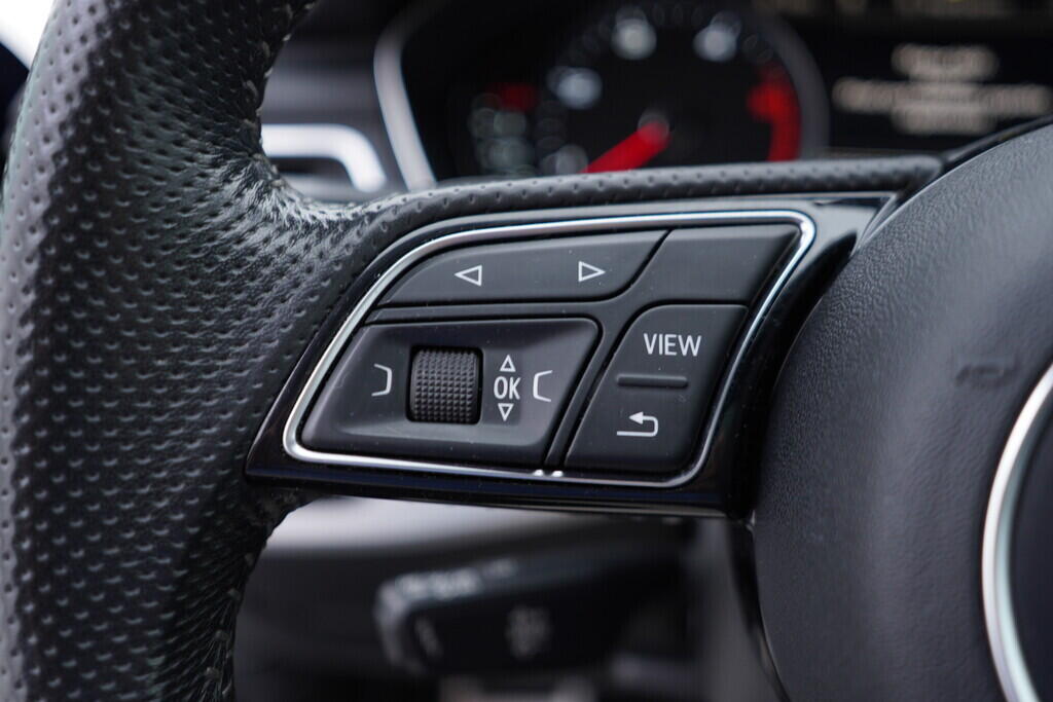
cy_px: 351
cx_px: 526
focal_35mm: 36
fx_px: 1053
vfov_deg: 36.9
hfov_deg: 53.1
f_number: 2.8
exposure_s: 1/40
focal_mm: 24
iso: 160
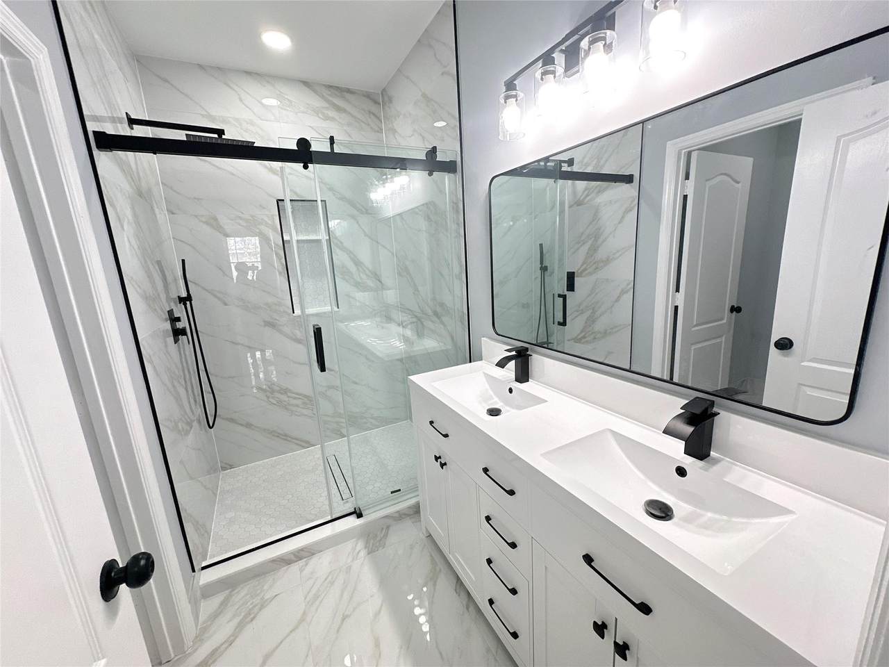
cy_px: 334
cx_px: 444
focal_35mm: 14
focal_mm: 2.22
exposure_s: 1/120
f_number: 2.2
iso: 250
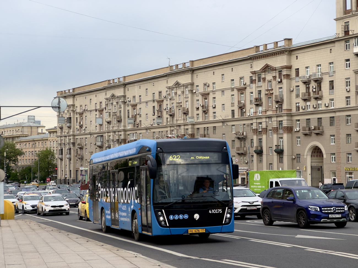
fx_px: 796
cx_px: 179
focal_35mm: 77
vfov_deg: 19.1
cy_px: 134
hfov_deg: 25.3
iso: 32
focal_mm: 9
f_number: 2.8
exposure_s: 1/125
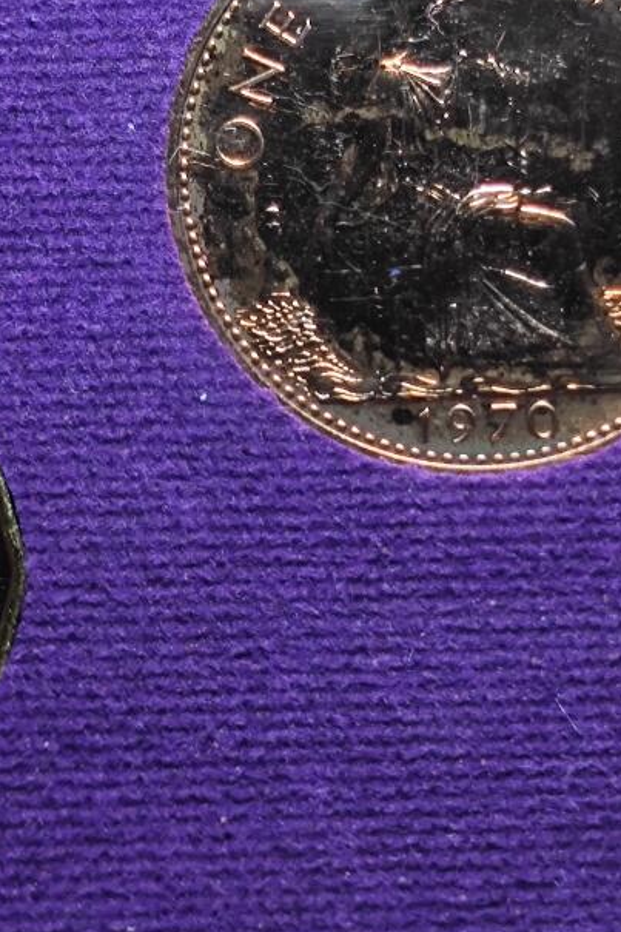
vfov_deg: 17.3
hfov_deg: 11.6
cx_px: 475
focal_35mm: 118
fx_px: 3055
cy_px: 228
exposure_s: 1/100
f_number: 1.6
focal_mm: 5.84
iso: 64
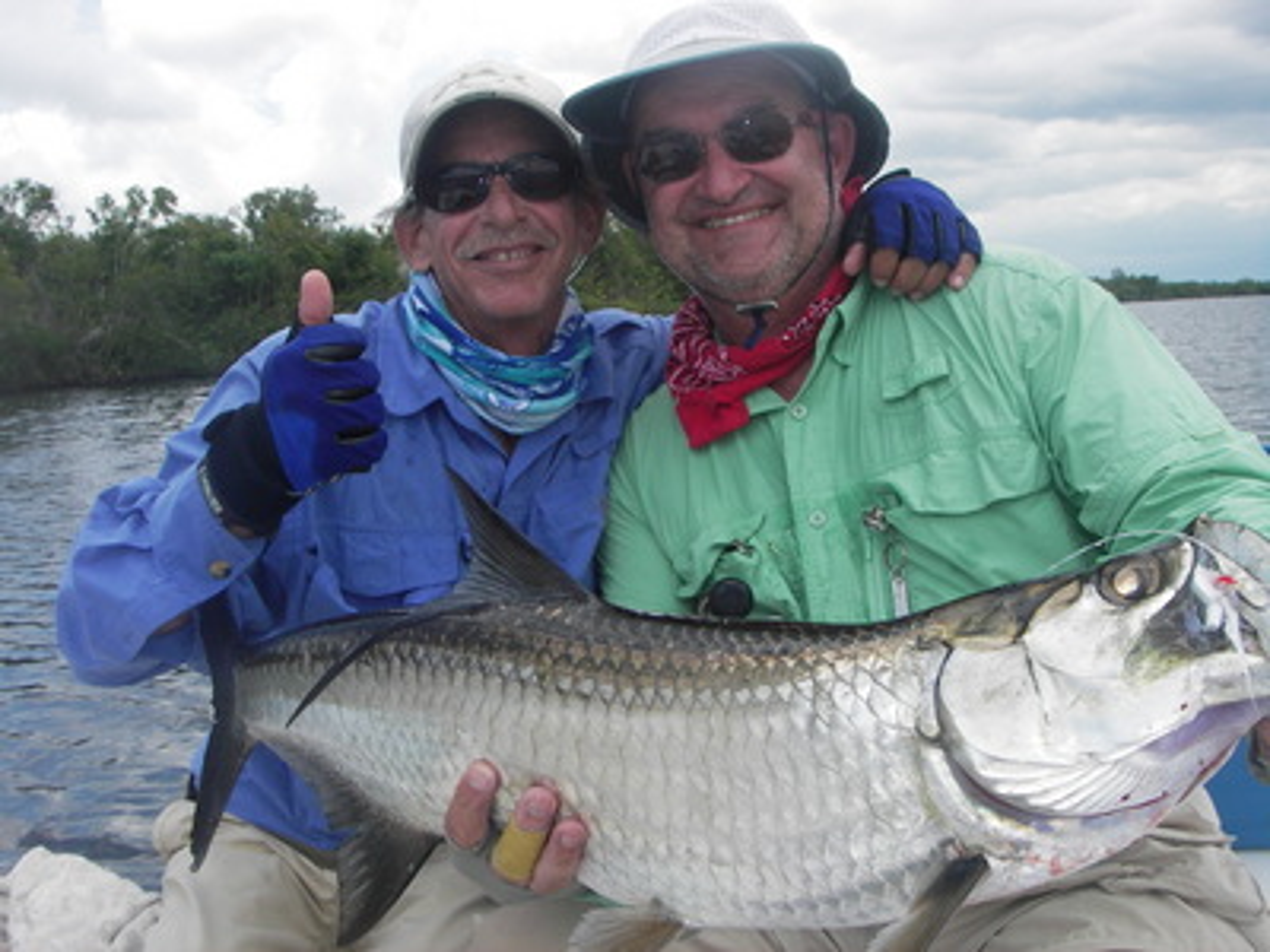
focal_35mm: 38
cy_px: 476
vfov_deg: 37.7
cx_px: 635
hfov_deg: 49.0
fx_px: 1394
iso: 50
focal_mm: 6.3
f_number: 6.6
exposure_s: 1/125
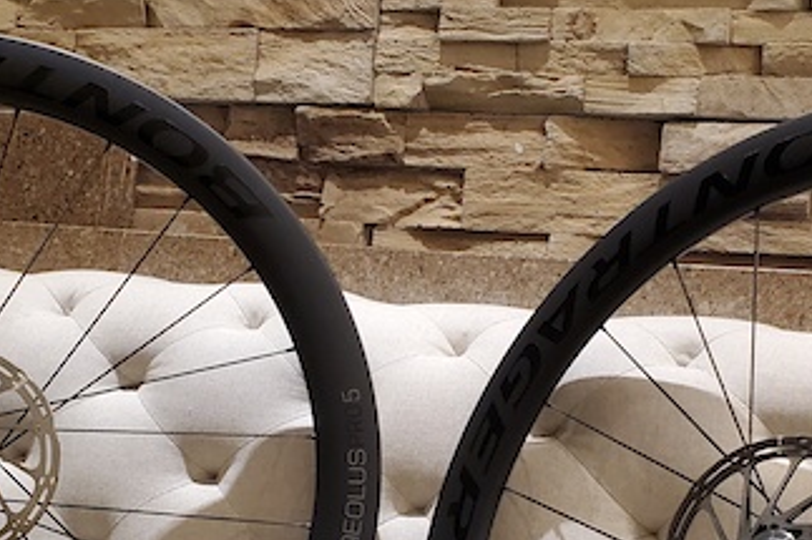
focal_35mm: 67
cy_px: 455
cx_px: 465
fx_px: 1510
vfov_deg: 20.0
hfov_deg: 30.1
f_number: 2.4
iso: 320
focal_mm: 4.3
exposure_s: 1/40
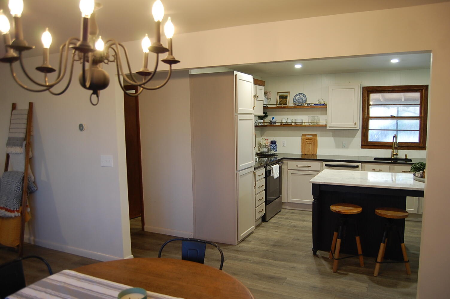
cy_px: 150
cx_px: 225
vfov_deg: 47.8
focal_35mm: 27
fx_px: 337
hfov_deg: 67.4
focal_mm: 18
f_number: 3.5
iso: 450
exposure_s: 1/30
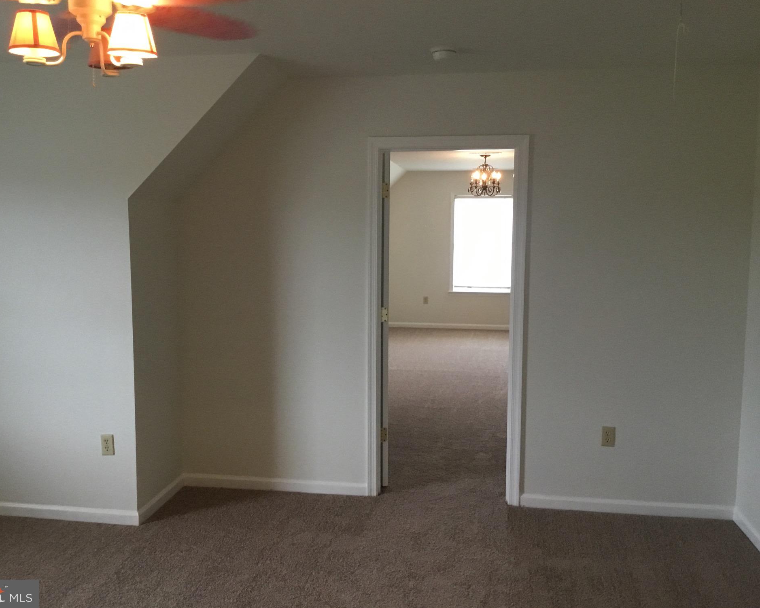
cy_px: 302
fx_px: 742
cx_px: 352
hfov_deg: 54.2
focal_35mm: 33
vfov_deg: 44.5
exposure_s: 1/30
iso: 160
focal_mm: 3.3
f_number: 2.4
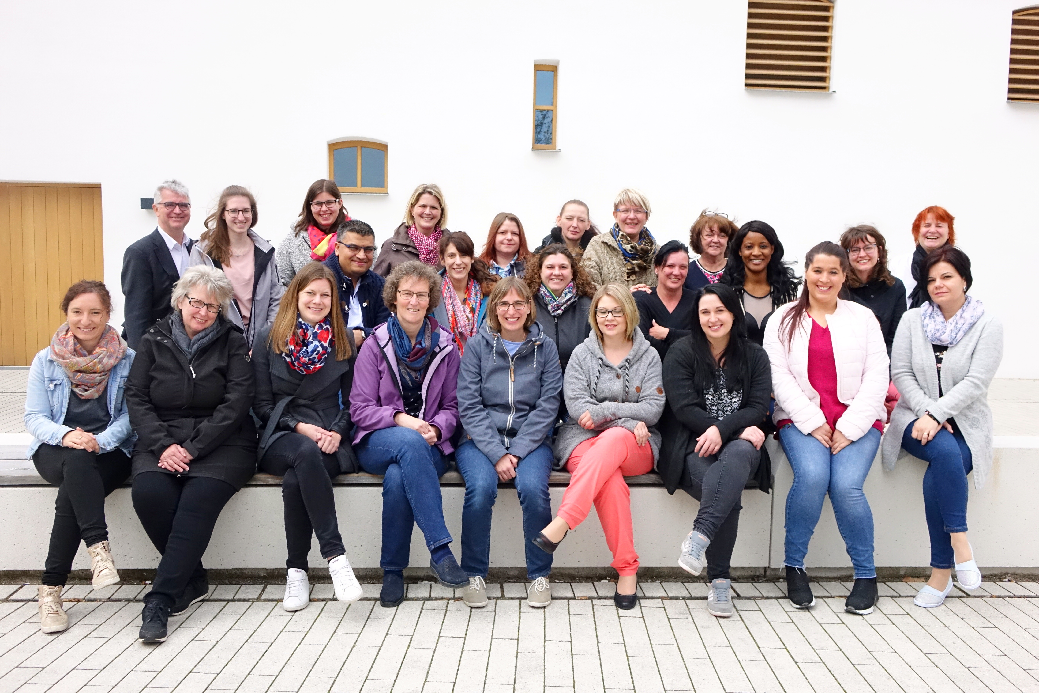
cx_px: 520
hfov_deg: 58.7
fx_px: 923
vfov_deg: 41.1
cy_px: 346
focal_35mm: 32
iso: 1250
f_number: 4
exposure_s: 1/640
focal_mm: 11.8
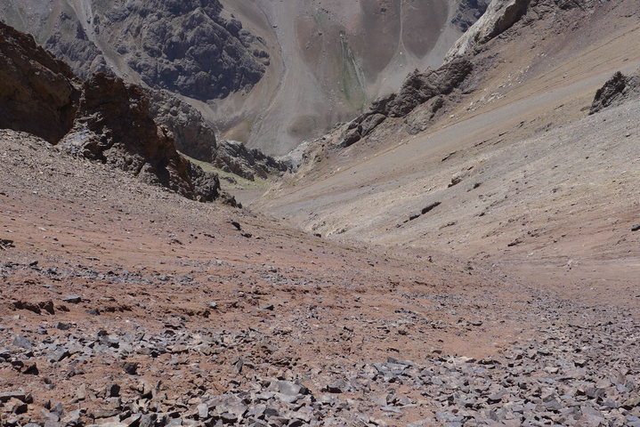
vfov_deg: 27.0
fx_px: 889
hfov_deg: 39.6
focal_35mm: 50
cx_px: 320
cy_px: 214
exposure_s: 1/2000
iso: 80
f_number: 2.8
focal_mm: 9.8
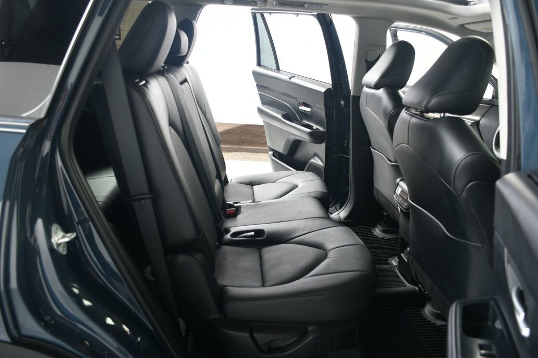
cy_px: 179
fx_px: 448
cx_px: 269
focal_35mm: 30
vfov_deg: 43.6
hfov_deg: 61.9
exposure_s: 1/160
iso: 100
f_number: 4
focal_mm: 20
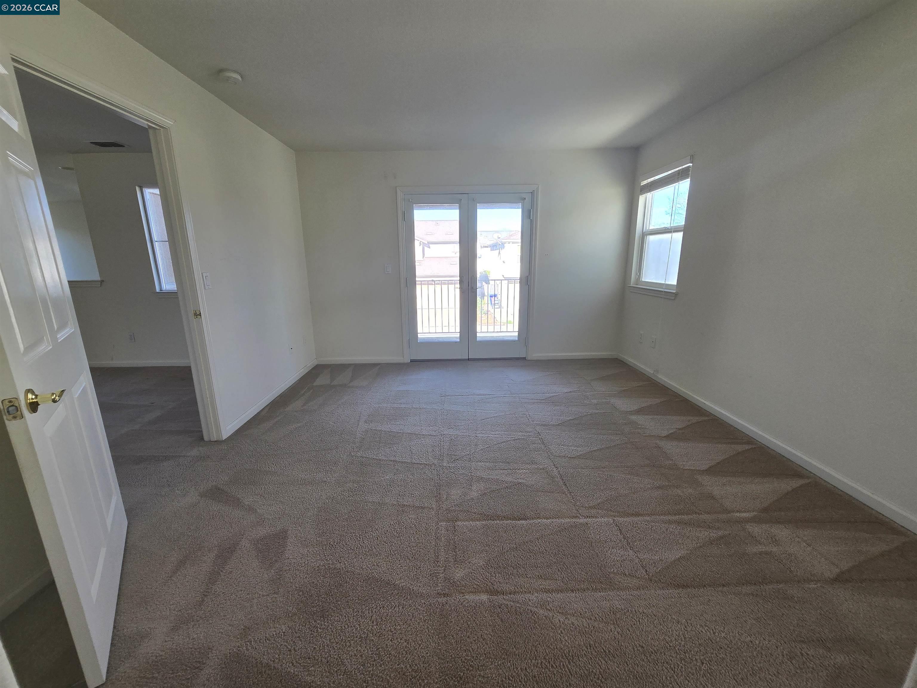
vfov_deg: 89.9
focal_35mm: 13
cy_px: 344
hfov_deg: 106.2
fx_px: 344
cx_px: 458
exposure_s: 1/120
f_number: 2.2
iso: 50
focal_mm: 2.2
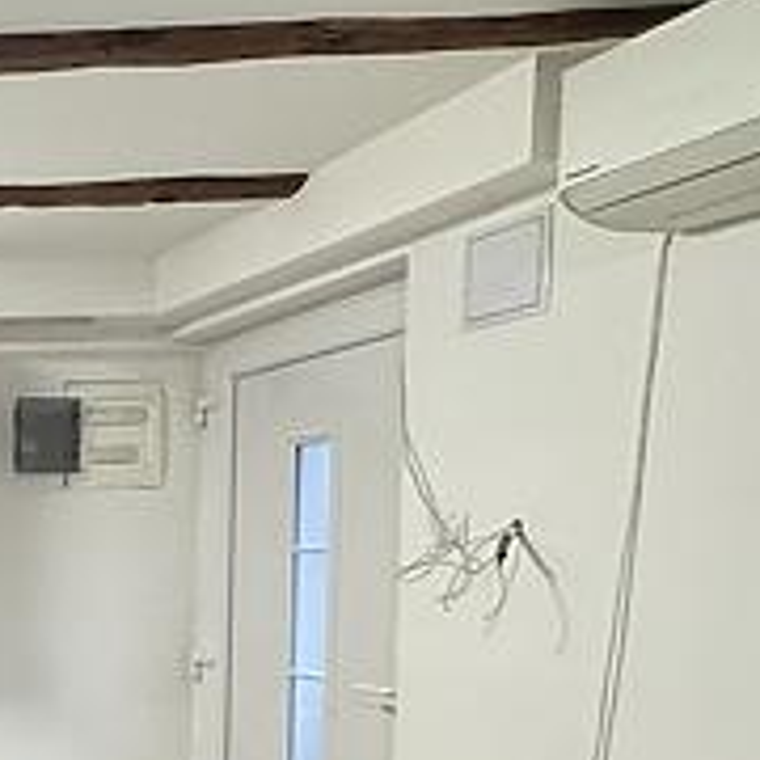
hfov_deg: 24.4
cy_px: 621
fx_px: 1093
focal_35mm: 44
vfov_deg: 36.9
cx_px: -502
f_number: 2.2
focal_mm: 2.22
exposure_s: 1/50
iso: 640
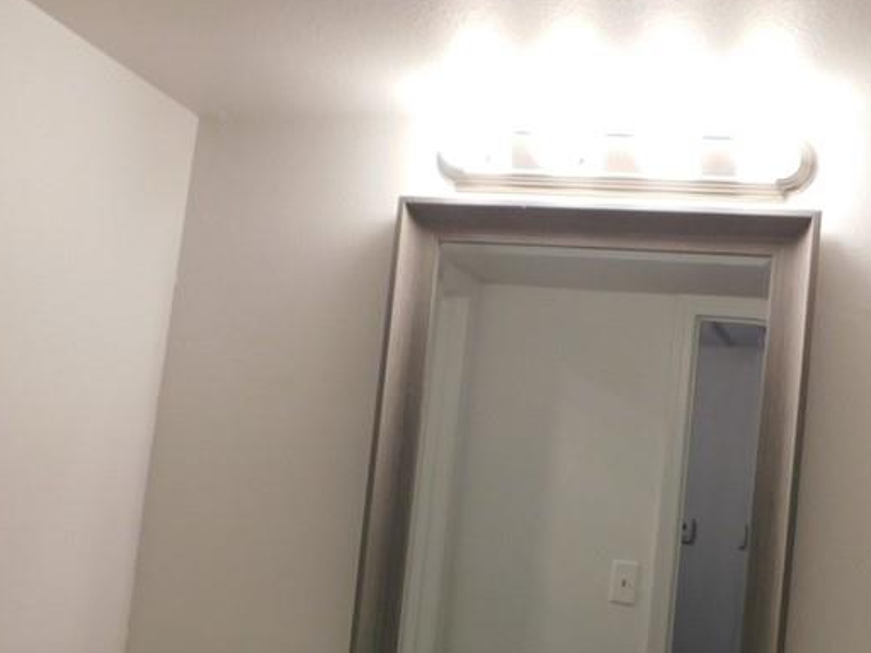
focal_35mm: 46
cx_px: 498
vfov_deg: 31.4
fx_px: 1157
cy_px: 410
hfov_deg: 41.1
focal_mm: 4
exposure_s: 1/30
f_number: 3
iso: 125
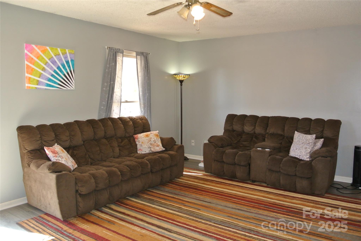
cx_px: 180
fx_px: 291
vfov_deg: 45.1
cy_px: 120
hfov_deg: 63.6
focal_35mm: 29
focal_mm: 11
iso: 560
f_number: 3.5
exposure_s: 1/60
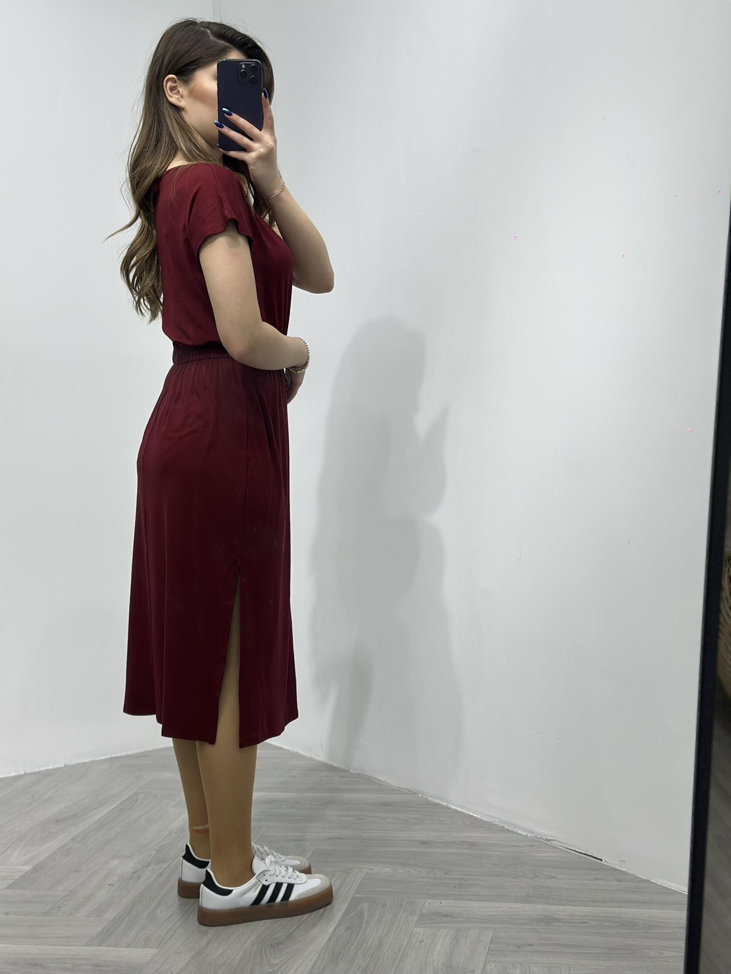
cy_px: 487
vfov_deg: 39.7
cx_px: 366
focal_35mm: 48
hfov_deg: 30.3
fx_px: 1352
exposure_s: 1/406
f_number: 1.78
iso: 80
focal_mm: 6.86
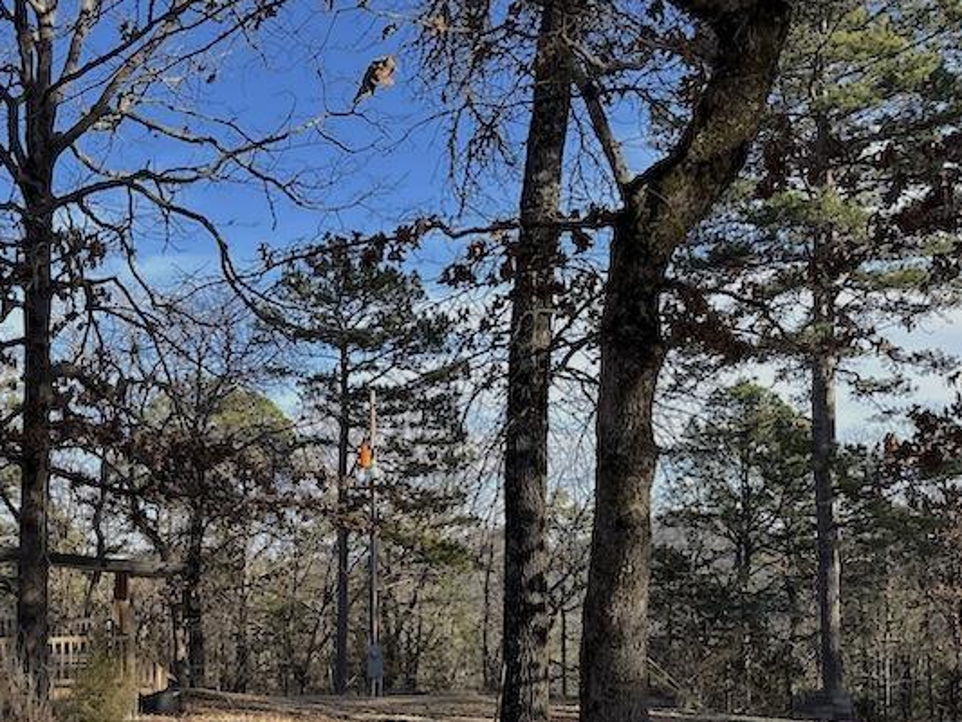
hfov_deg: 39.2
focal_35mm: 45
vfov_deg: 31.5
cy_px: 558
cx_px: 101
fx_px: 1251
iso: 80
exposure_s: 1/1770
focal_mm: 6.76
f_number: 1.78
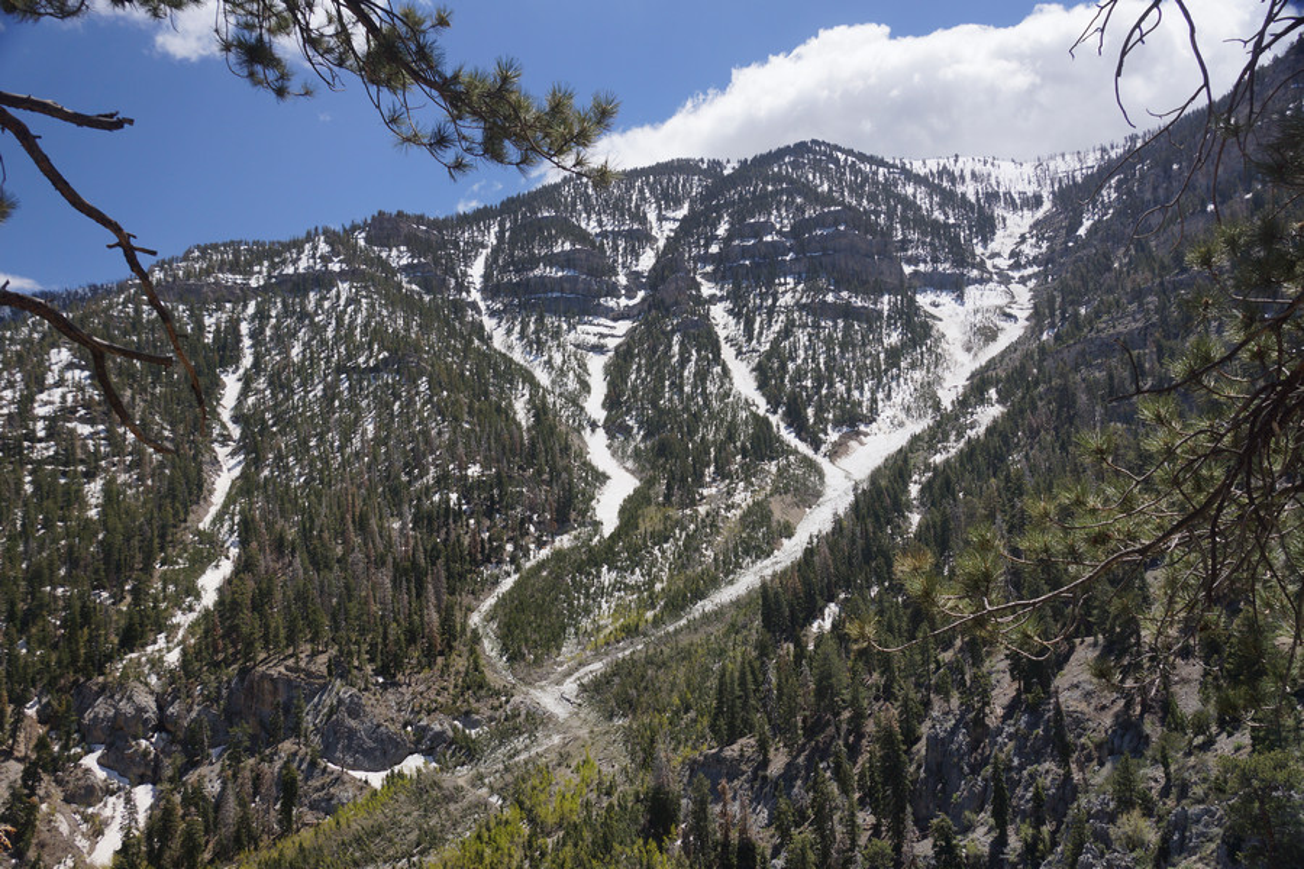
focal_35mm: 30
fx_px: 1087
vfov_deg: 43.6
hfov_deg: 61.9
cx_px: 652
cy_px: 434
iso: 100
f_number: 6.3
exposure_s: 1/200
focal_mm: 20
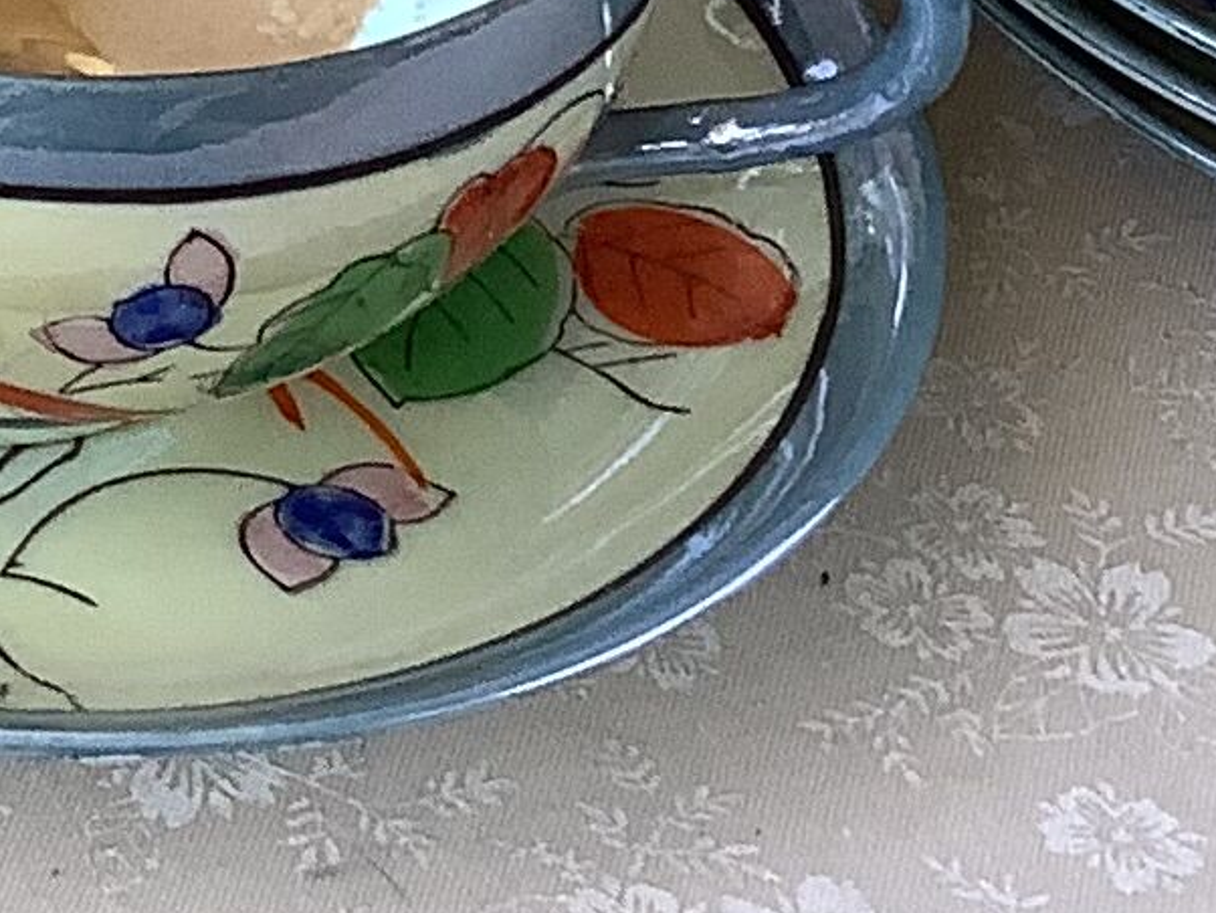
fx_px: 5904
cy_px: -889
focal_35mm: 168
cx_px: -551
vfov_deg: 8.4
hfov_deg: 11.3
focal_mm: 3.3
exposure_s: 1/50
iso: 50
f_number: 2.4
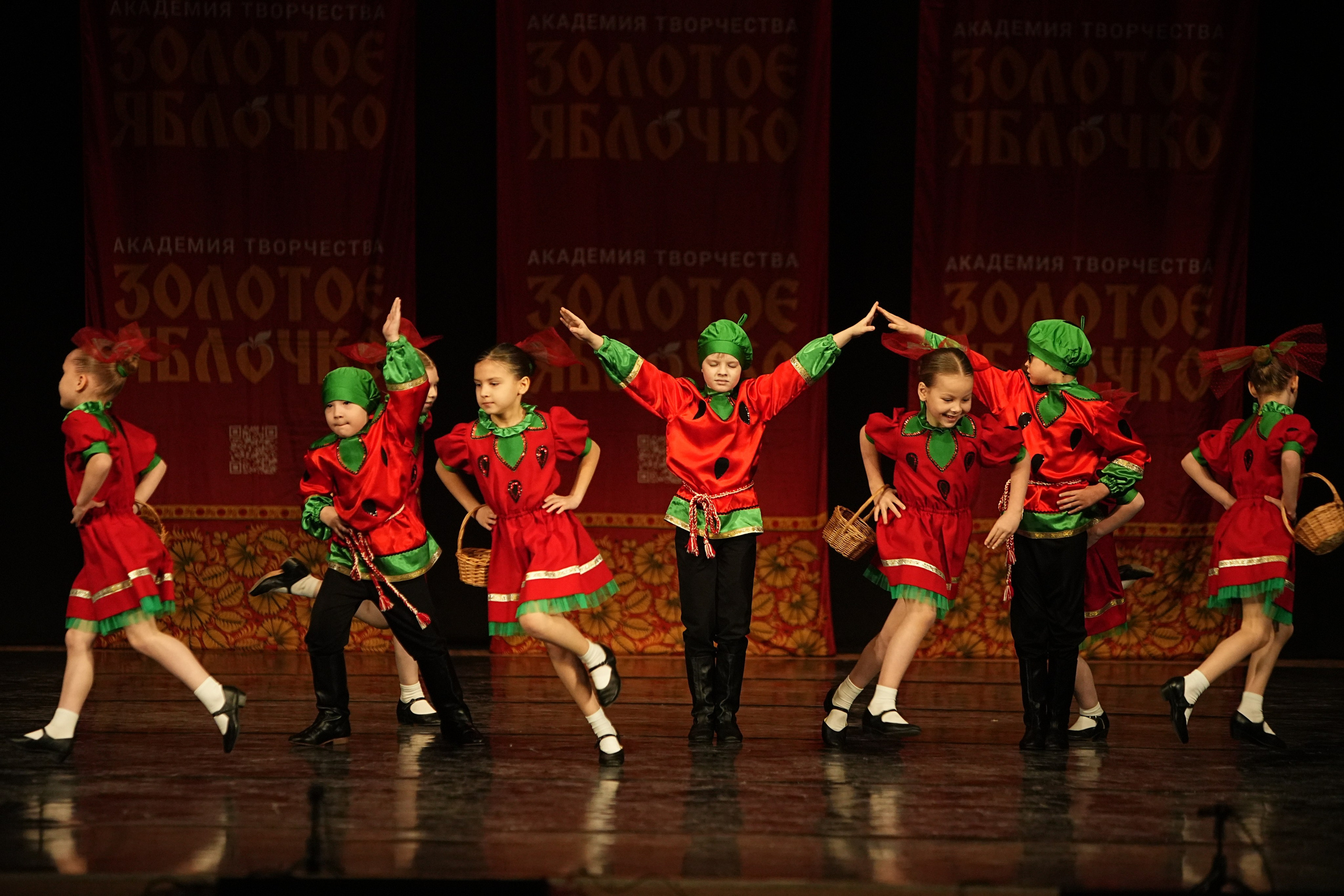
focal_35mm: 153
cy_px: 448
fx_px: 5712
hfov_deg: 13.4
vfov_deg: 9.0
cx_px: 672
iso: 4000
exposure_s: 1/500
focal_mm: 153
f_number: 2.8
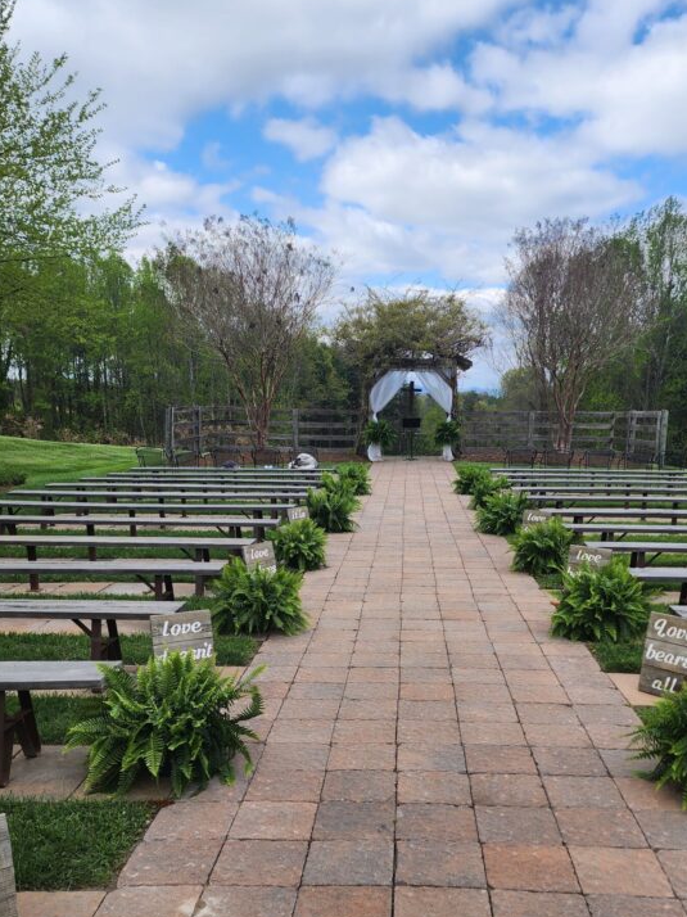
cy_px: 584
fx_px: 874
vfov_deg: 54.6
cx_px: 384
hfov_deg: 42.9
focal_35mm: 33
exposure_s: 1/722
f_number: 1.8
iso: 12
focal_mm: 6.4
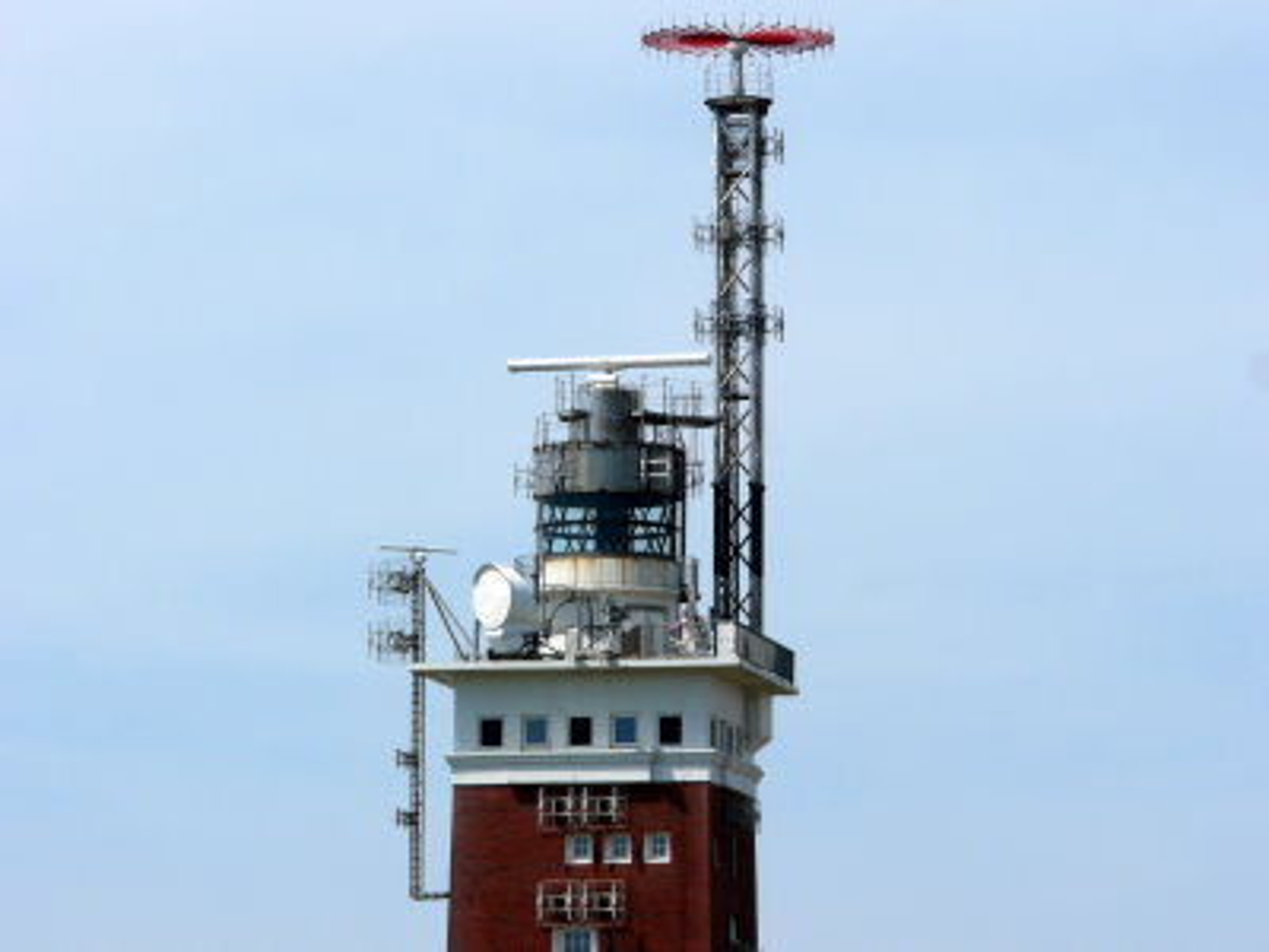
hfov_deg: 10.0
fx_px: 7259
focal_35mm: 198
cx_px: 634
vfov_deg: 7.5
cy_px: 476
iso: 100
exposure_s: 1/500
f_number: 8
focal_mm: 32.5
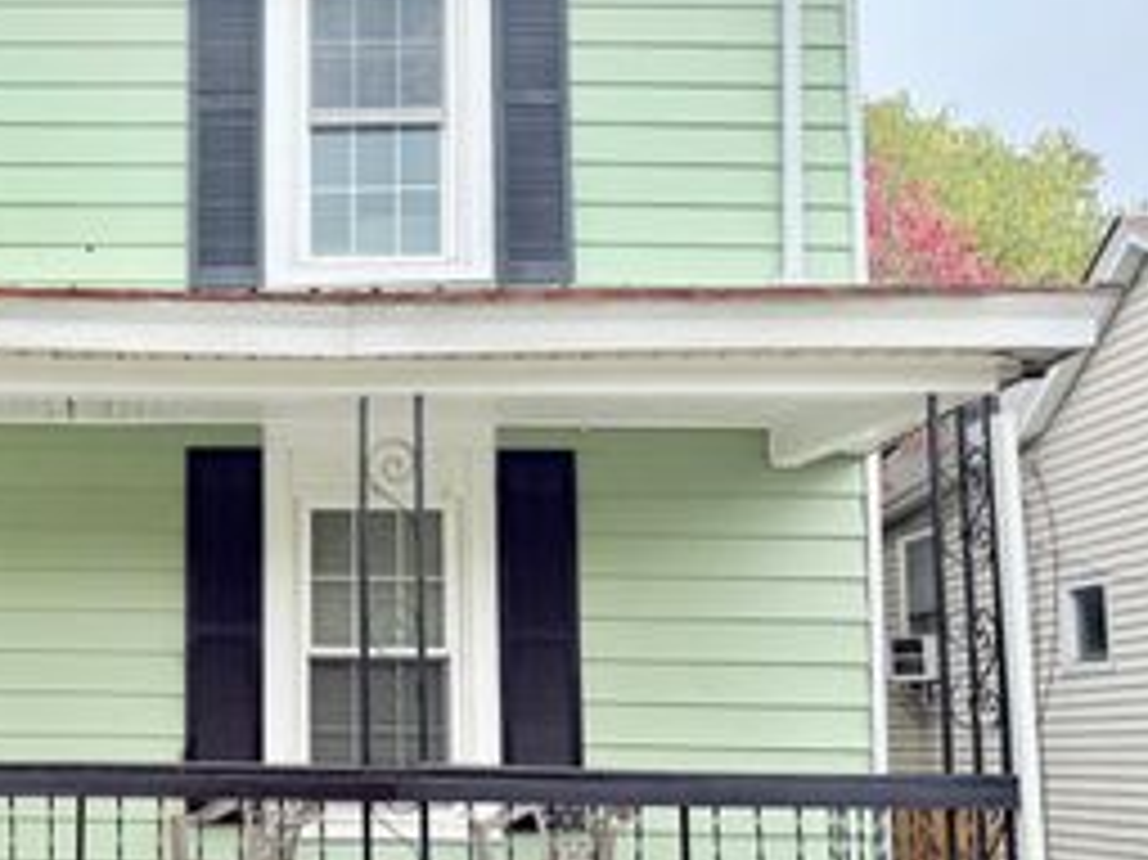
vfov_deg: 30.6
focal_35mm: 47
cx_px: 86
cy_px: 592
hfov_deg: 37.4
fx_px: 1558
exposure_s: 1/1174
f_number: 1.78
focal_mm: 6.76
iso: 100
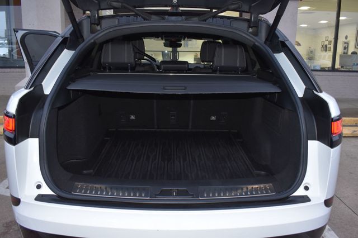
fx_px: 298
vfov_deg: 43.6
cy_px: 119
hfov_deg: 62.0
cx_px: 179
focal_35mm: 30
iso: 800
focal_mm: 20
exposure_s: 1/100
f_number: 5
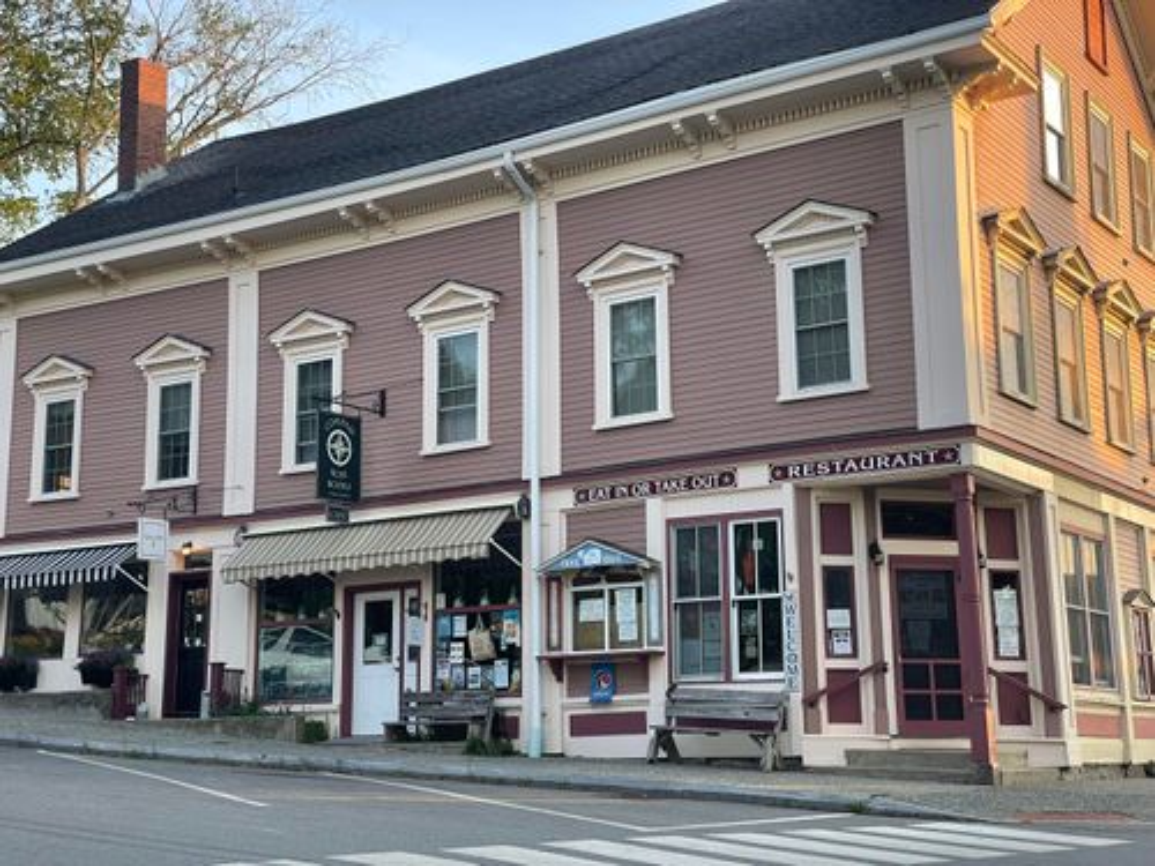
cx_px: 578
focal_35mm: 52
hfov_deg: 36.8
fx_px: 1735
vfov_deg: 28.0
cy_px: 433
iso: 25
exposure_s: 1/99
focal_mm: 6
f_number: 2
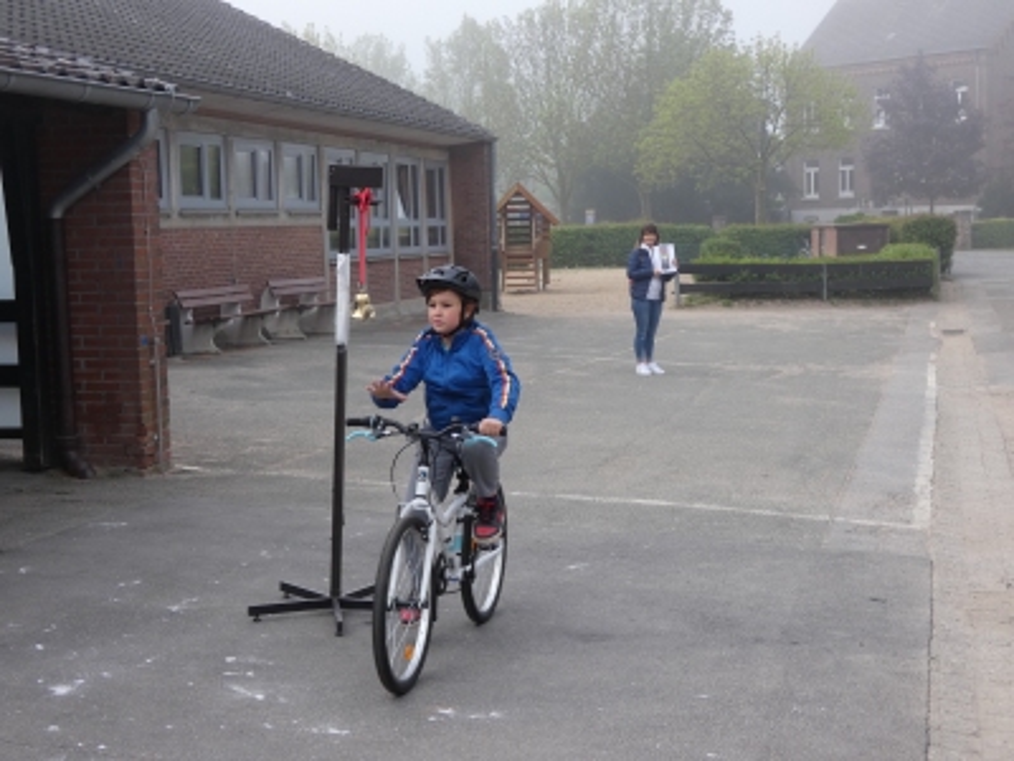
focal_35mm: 53
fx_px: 1553
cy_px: 380
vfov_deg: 27.5
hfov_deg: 36.2
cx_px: 507
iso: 80
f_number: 3.9
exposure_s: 1/200
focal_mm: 9.5
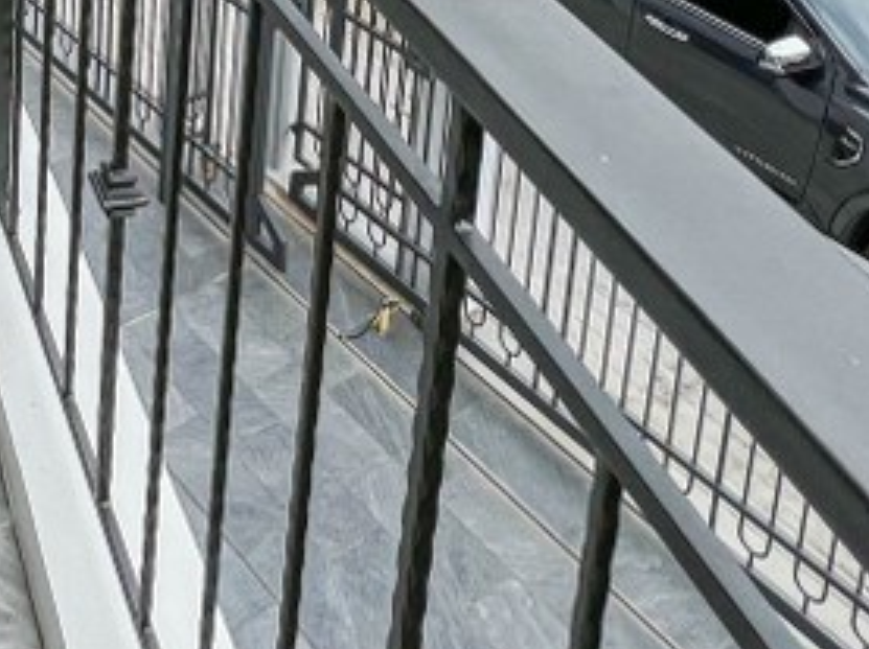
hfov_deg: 36.4
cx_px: -3
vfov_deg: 22.3
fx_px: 1178
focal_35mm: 47
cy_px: -436
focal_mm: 1.57
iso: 32
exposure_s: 1/420
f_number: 1.8
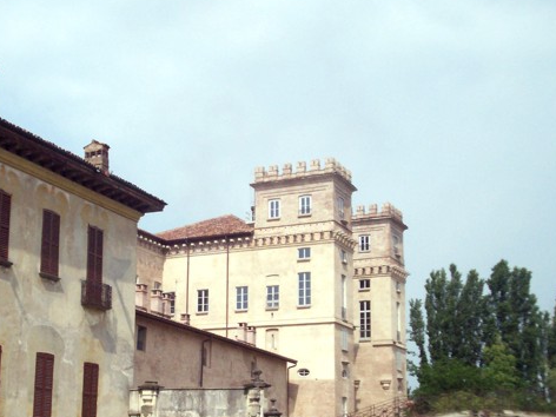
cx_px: 174
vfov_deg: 23.8
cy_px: 317
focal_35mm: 61
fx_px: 980
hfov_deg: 31.4
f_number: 4.5
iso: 100
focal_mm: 5.9
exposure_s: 1/1056
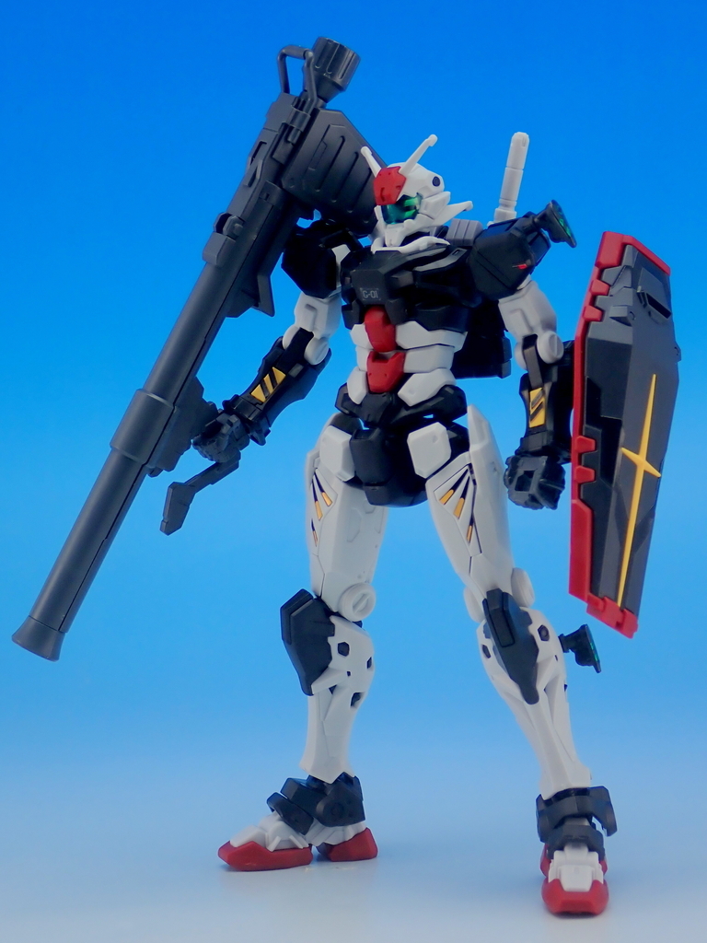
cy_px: 472
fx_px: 2233
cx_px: 354
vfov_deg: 23.8
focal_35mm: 82
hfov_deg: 18.0
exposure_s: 1/15
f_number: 4.3
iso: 100
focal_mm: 14.62
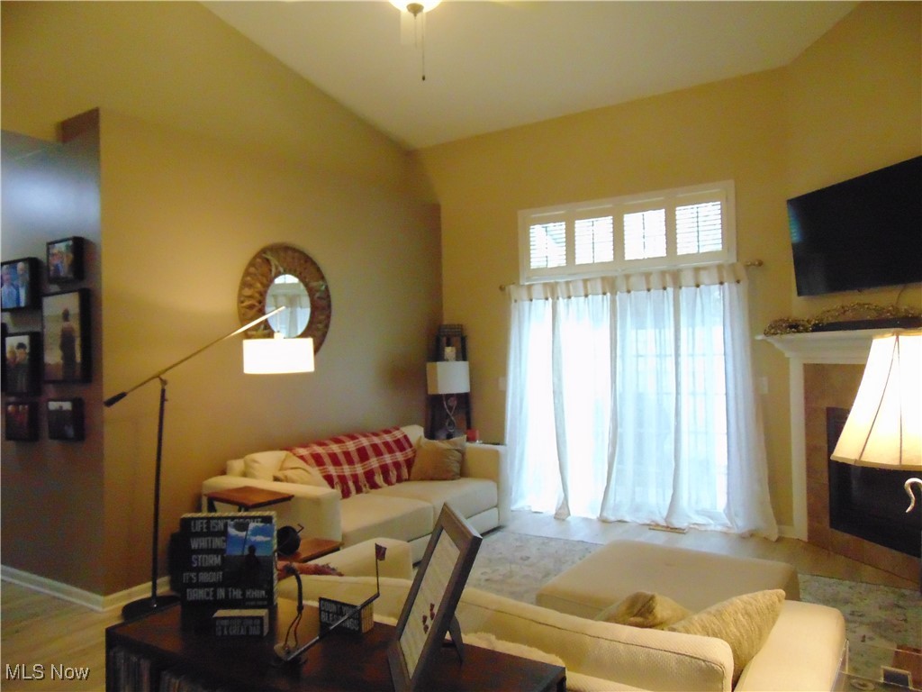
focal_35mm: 25
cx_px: 461
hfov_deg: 69.4
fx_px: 666
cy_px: 346
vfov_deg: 54.9
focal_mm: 4.5
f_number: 3
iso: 800
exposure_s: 1/50
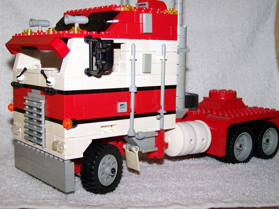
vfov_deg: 26.1
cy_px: 104
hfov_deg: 34.3
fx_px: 451
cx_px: 140
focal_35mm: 56
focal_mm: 9.3
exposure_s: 1/60
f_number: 3.1
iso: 80
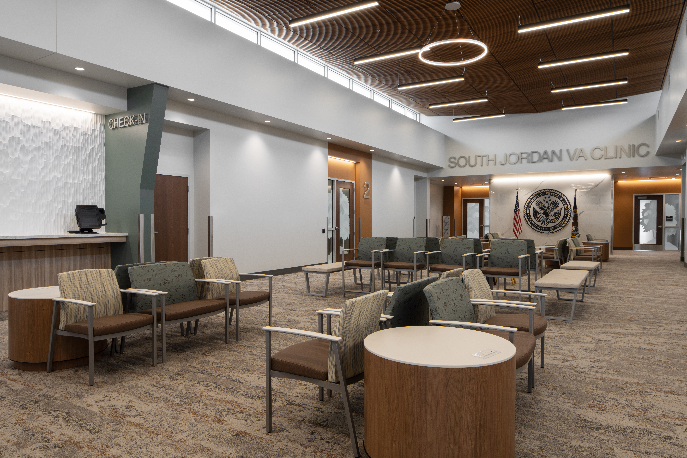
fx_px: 458
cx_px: 344
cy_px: 229
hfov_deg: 73.7
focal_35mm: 24
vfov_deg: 53.1
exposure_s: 1/3
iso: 100
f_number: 11
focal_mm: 24
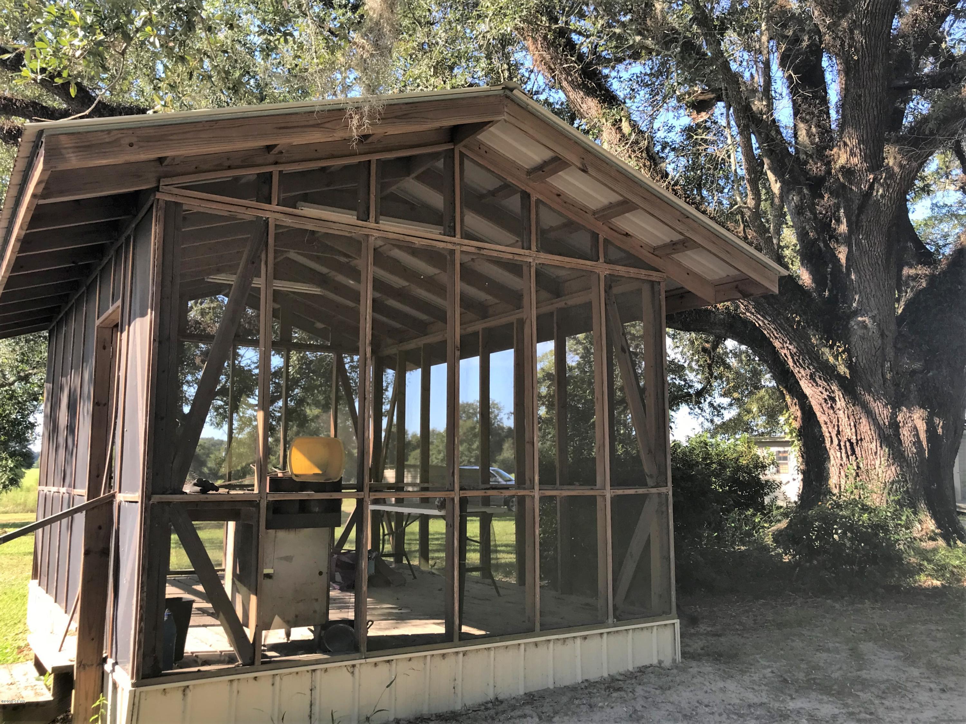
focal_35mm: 28
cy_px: 362
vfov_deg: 49.7
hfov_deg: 63.4
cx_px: 483
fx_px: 781
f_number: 1.8
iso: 20
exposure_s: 1/349
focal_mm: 3.99
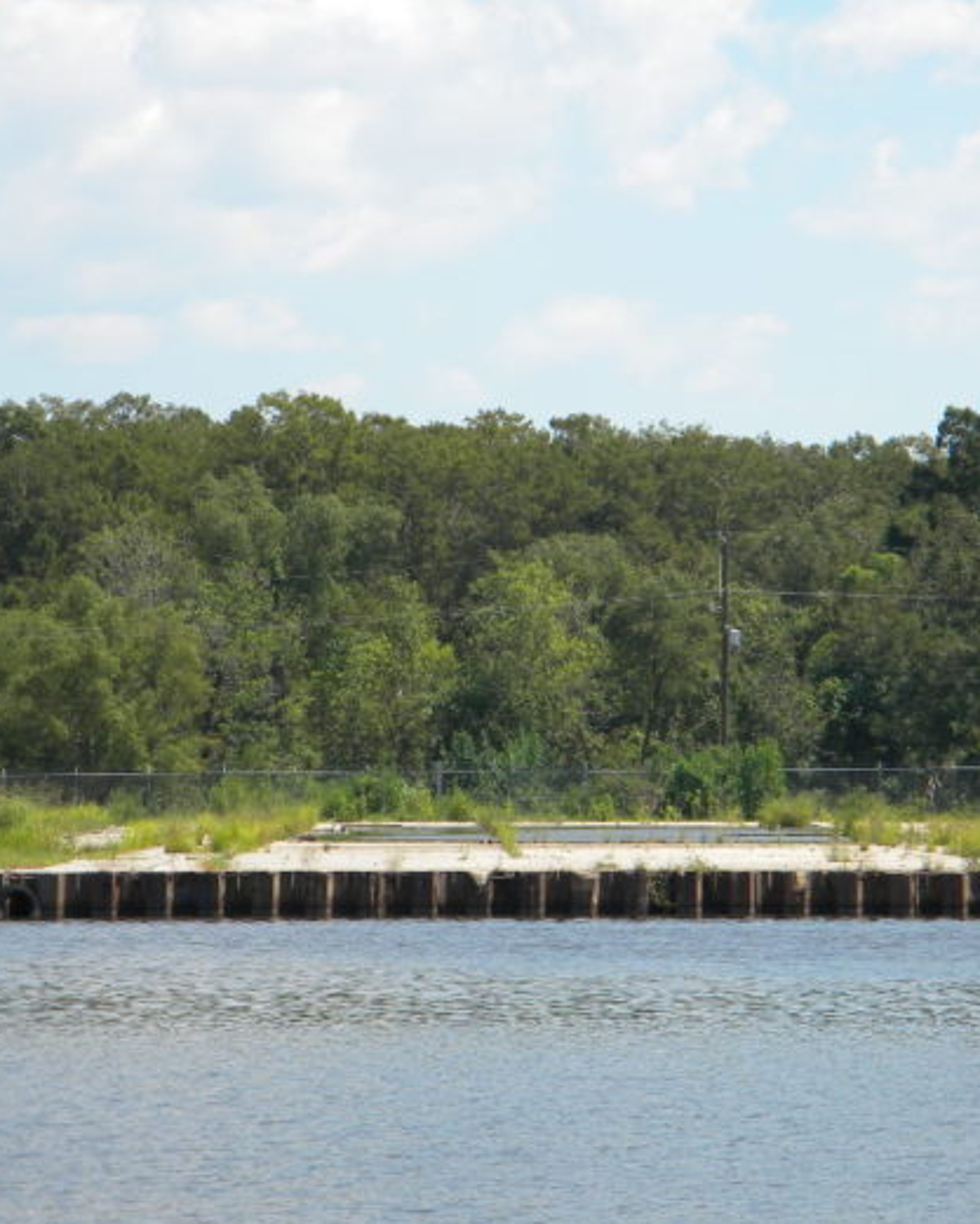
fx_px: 7031
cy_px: 614
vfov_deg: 10.0
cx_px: 604
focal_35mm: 194
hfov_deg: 8.0
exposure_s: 1/406
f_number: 5
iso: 80
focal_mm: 26.8
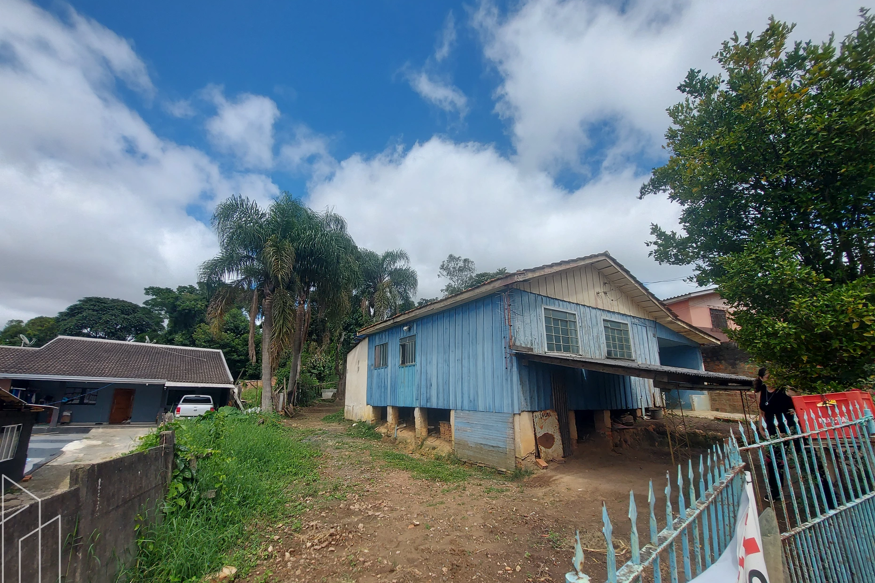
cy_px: 318
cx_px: 422
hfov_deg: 104.2
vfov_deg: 81.0
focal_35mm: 14
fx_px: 340
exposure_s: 1/1996
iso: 50
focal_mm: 1.74
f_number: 2.2
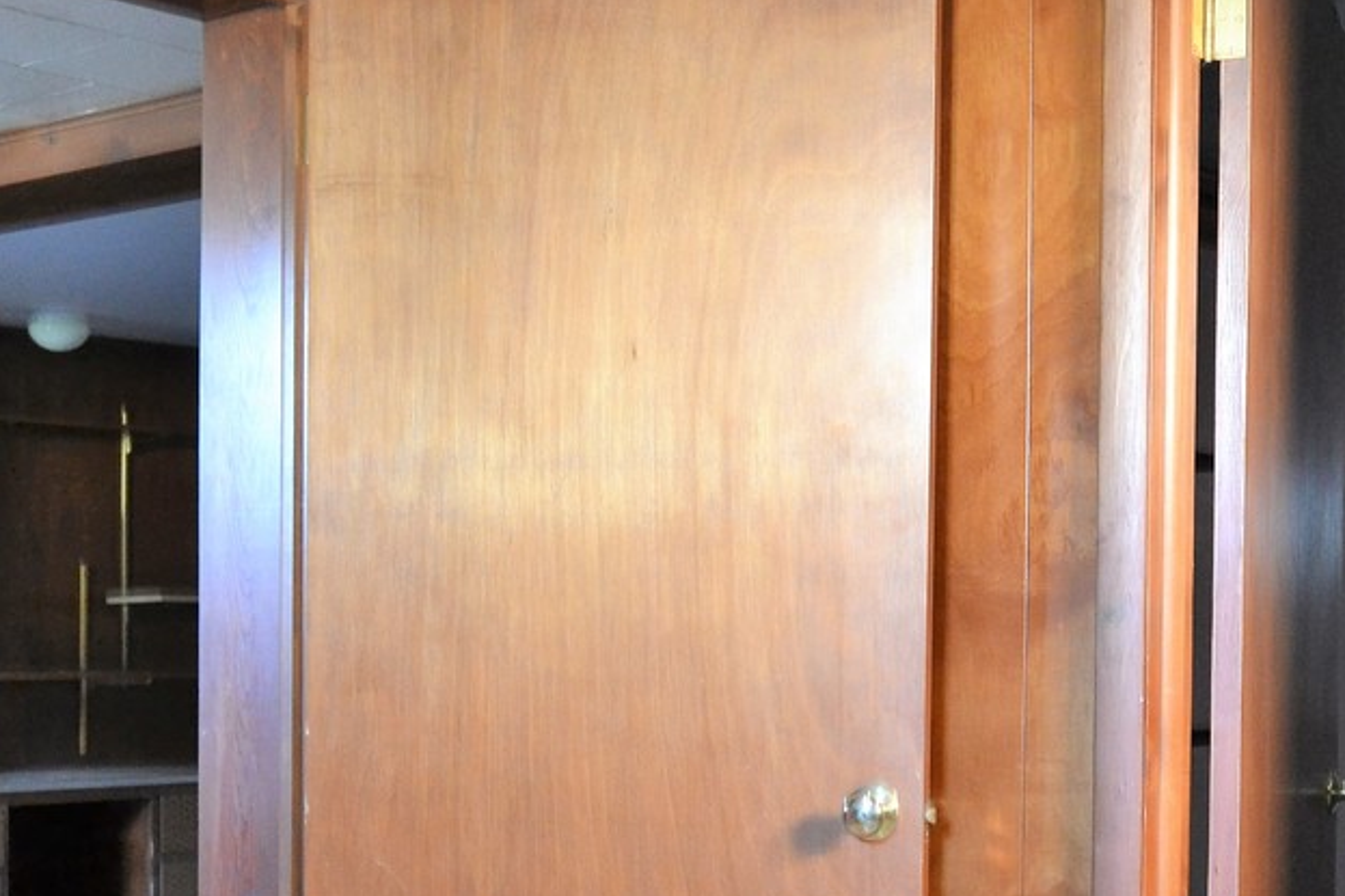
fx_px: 2476
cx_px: 710
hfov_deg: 30.4
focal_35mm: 66
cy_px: 708
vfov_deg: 20.3
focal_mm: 17
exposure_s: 1/6
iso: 800
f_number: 3.5
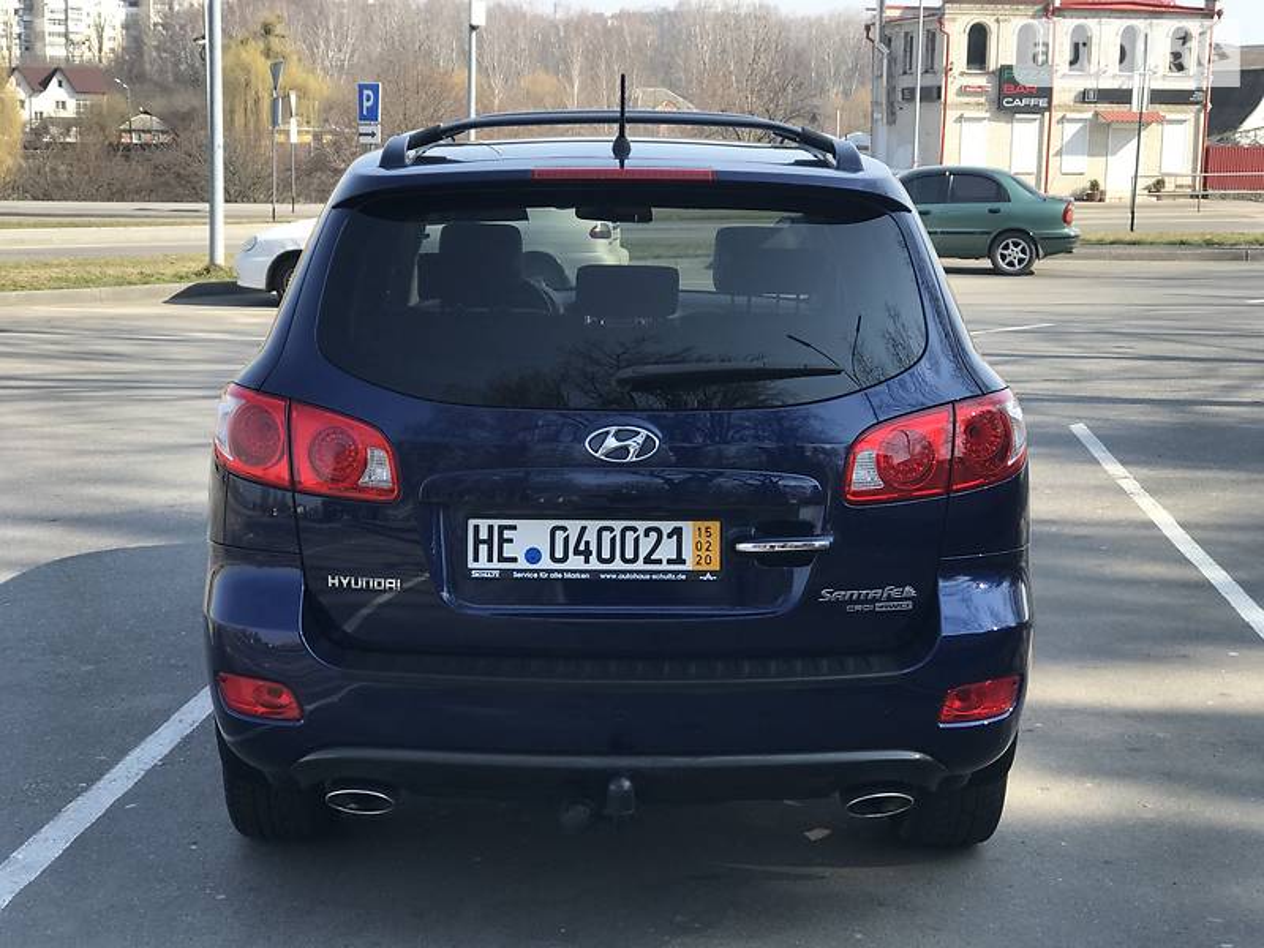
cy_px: 474
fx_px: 2081
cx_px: 632
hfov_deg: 33.8
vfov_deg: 25.7
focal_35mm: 57
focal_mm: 6.6
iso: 20
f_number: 2.8
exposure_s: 1/323
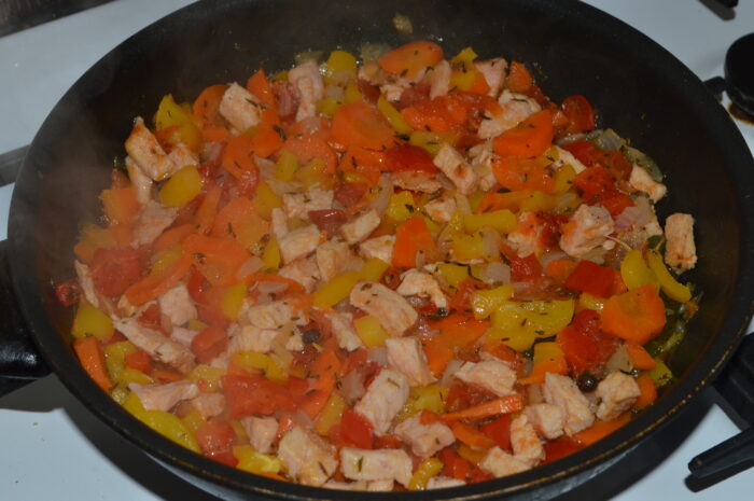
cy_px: 250
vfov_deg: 22.6
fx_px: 1255
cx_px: 377
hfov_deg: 33.4
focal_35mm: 60
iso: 100
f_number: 8
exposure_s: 1/60
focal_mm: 40
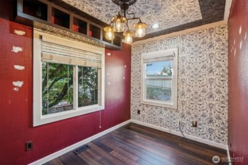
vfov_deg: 73.8
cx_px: 124
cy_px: 82
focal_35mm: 16
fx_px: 110
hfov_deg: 96.7
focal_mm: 16
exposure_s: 1/10
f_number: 8
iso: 400
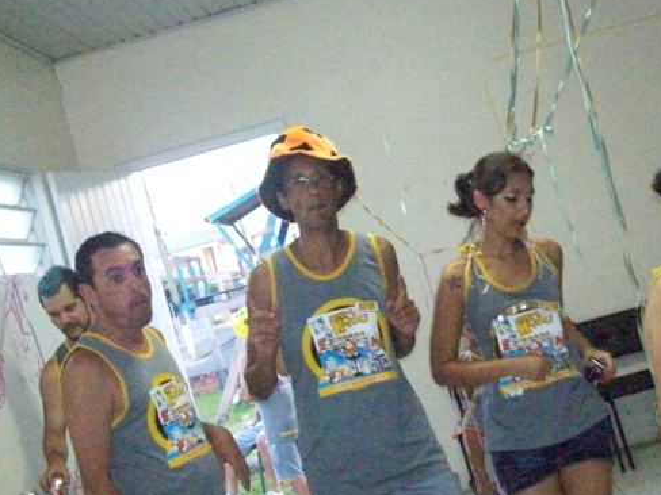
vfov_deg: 24.8
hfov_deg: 32.6
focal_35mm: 59
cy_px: 280
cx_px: 385
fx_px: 1127
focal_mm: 6
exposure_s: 1/128
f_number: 2.7
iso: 800
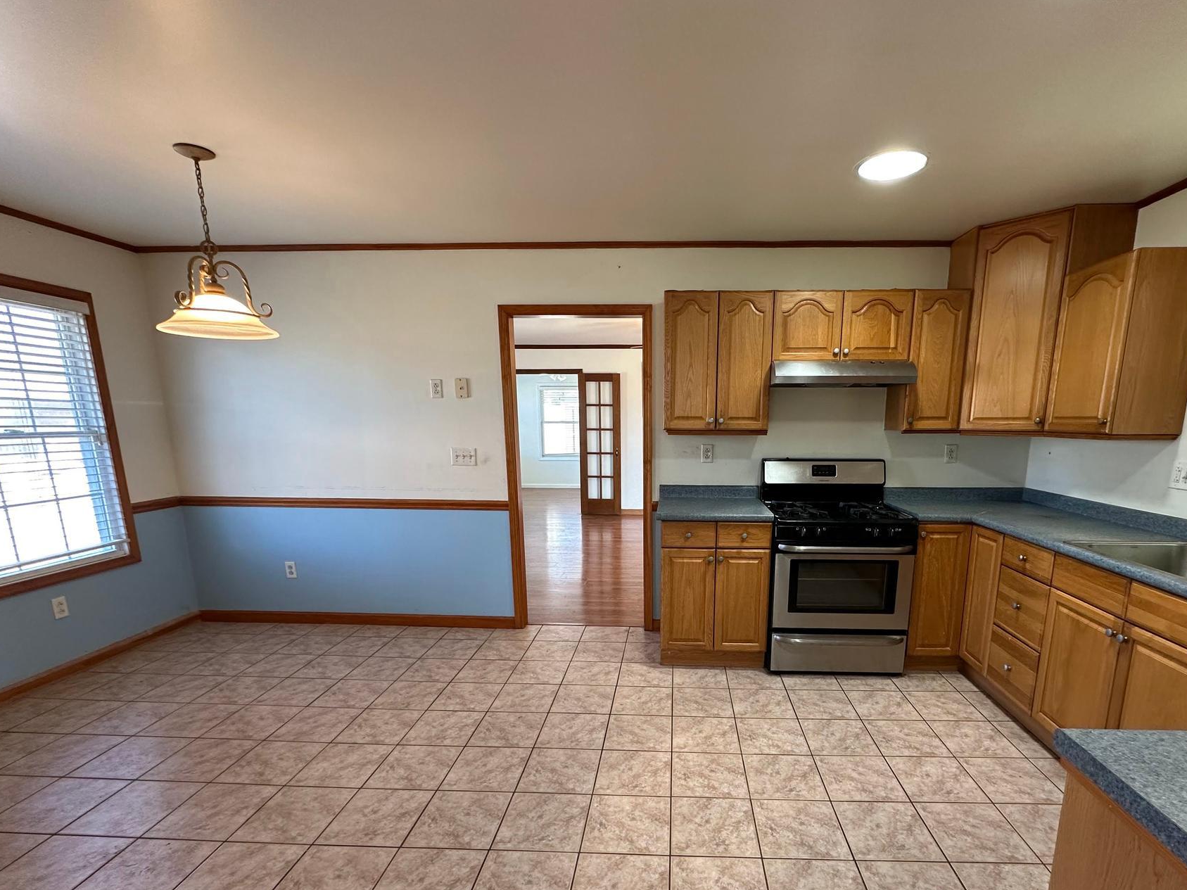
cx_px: 656
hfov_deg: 90.7
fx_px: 583
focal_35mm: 17
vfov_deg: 73.9
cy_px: 537
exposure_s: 1/60
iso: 200
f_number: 2.2
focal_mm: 2.22
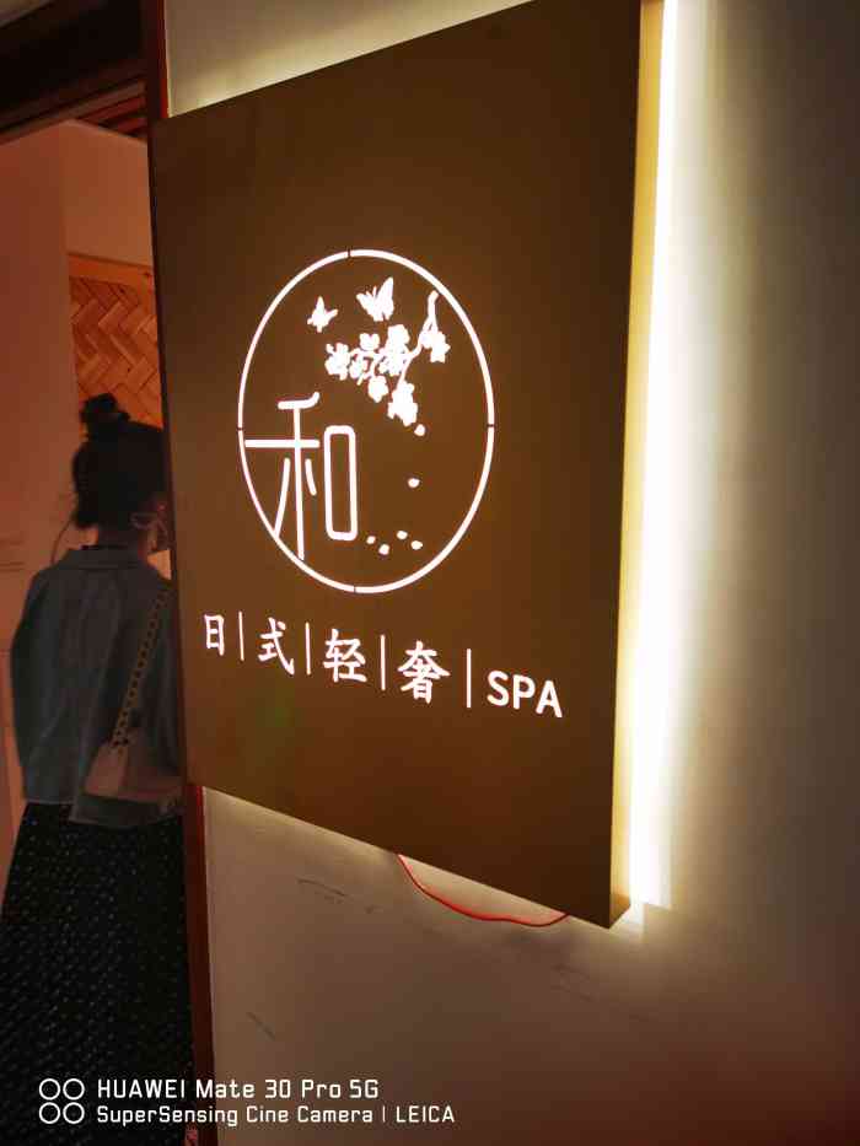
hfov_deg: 51.4
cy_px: 573
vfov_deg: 65.3
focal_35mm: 27
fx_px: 894
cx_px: 430
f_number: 1.6
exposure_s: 1/100
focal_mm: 5.56
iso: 100
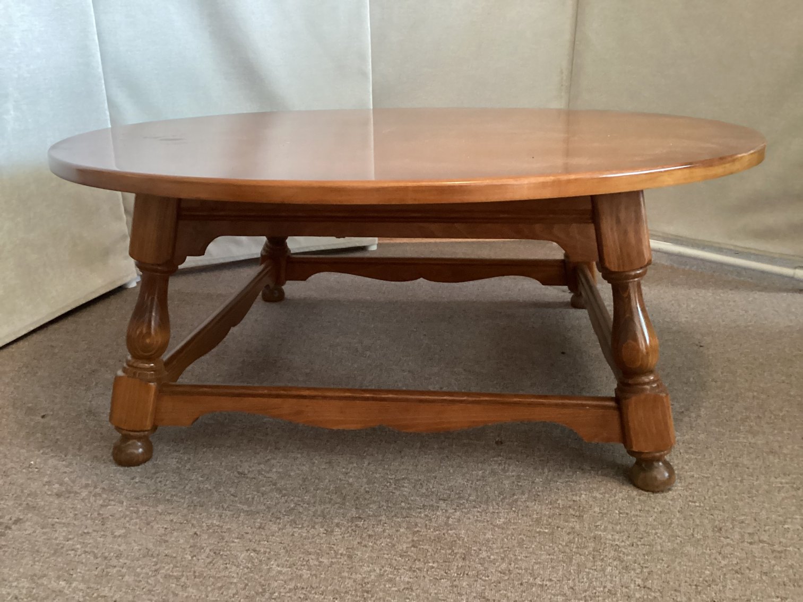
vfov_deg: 45.4
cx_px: 402
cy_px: 301
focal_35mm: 31
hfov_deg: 58.3
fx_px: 719
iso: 500
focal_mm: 3.3
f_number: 2.4
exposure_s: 1/25
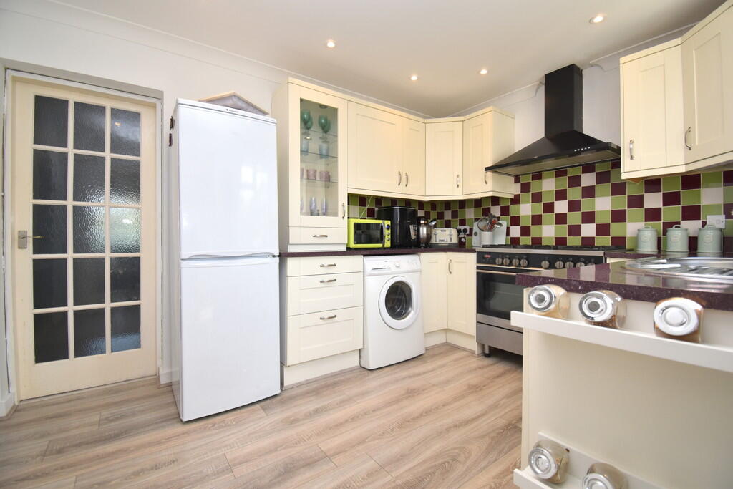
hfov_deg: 100.4
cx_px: 366
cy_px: 244
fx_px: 305
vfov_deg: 77.3
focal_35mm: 15
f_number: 5
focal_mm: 10
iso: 360
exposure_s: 1/200
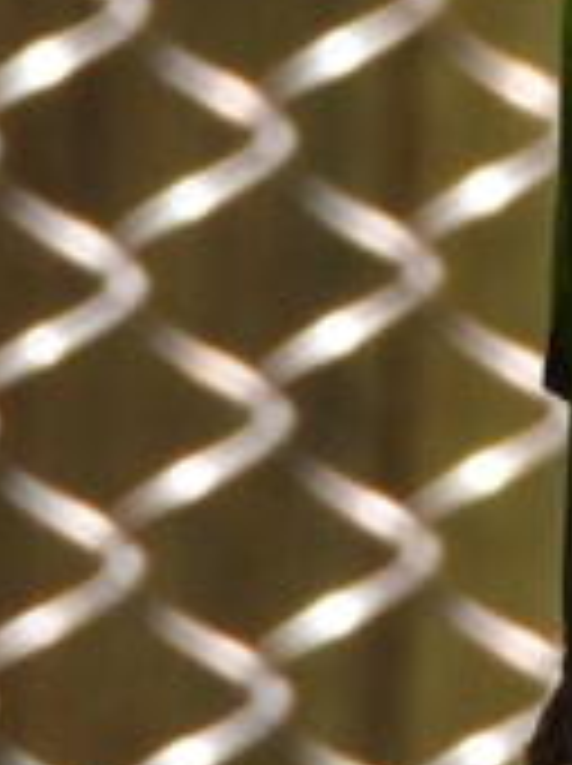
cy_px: -554
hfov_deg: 0.6
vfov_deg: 0.8
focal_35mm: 2511
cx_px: 1396
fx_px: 55462
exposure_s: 1/125
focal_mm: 95.8
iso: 400
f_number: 5
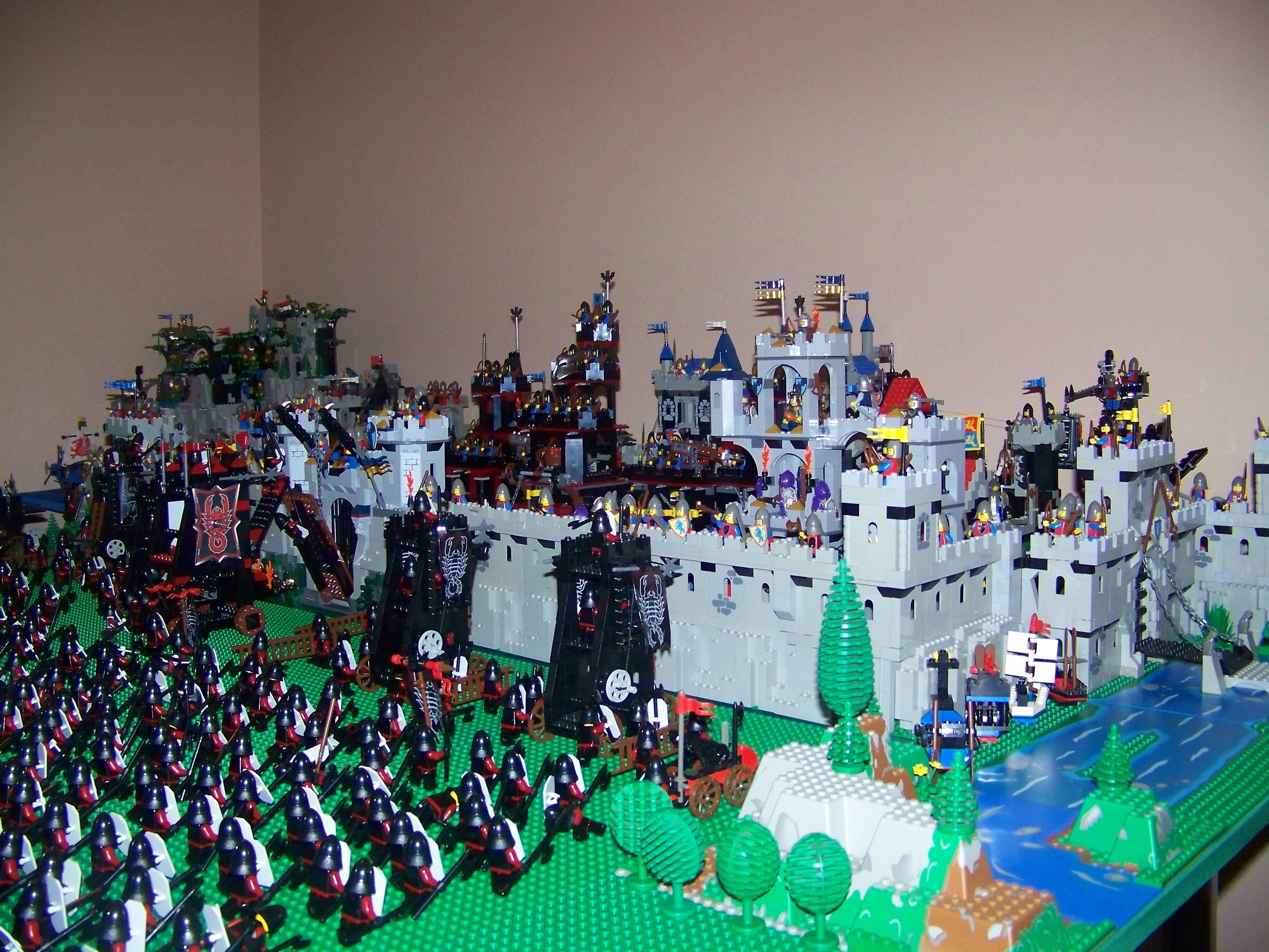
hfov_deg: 51.4
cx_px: 634
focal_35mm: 36
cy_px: 476
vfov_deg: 39.7
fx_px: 1320
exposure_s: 1/30
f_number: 2.8
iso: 200
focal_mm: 5.85
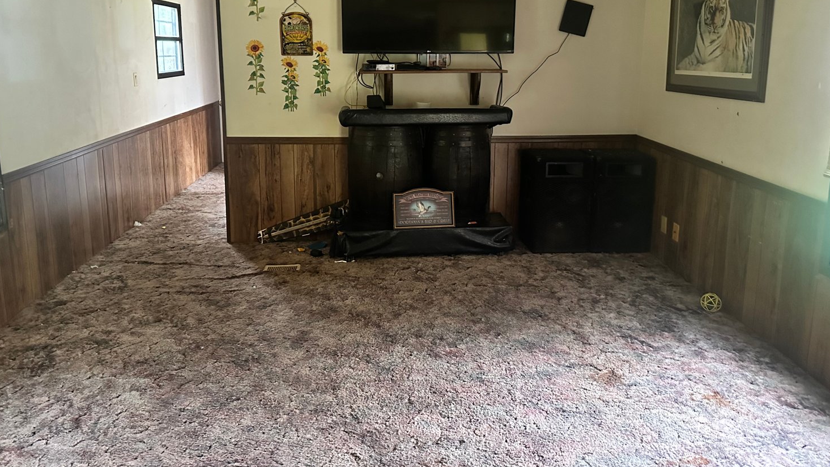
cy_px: 151
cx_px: 405
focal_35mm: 27
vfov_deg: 42.2
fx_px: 594
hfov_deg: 69.9
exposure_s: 1/36
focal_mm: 6.86
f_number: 1.78
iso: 1000
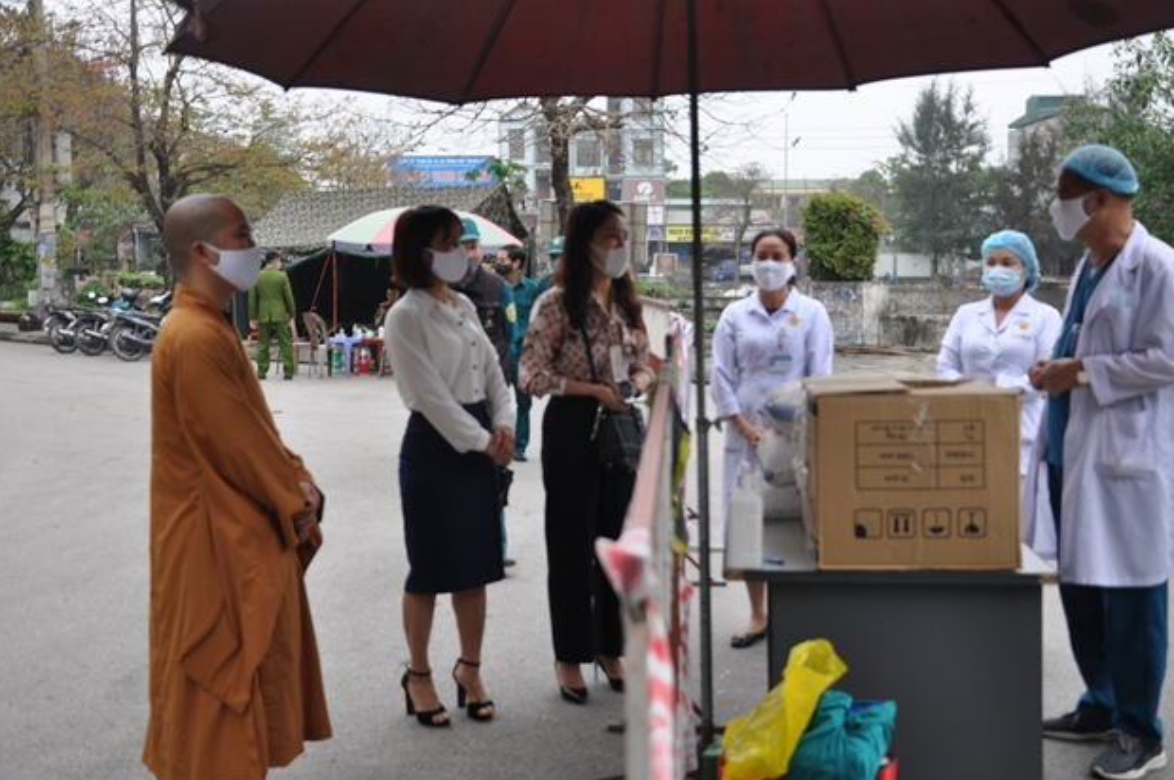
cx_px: 606
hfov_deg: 44.5
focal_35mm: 44
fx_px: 1433
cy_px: 377
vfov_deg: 30.4
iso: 200
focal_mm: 28
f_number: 5.6
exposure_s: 1/125
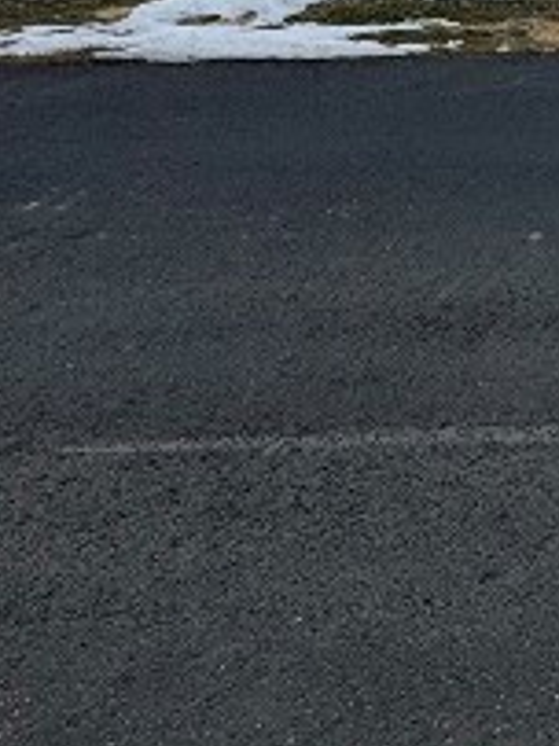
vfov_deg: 29.7
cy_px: -202
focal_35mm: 53
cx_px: 993
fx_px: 1142
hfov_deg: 20.2
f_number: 2.2
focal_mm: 2.22
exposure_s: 1/1160
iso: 50
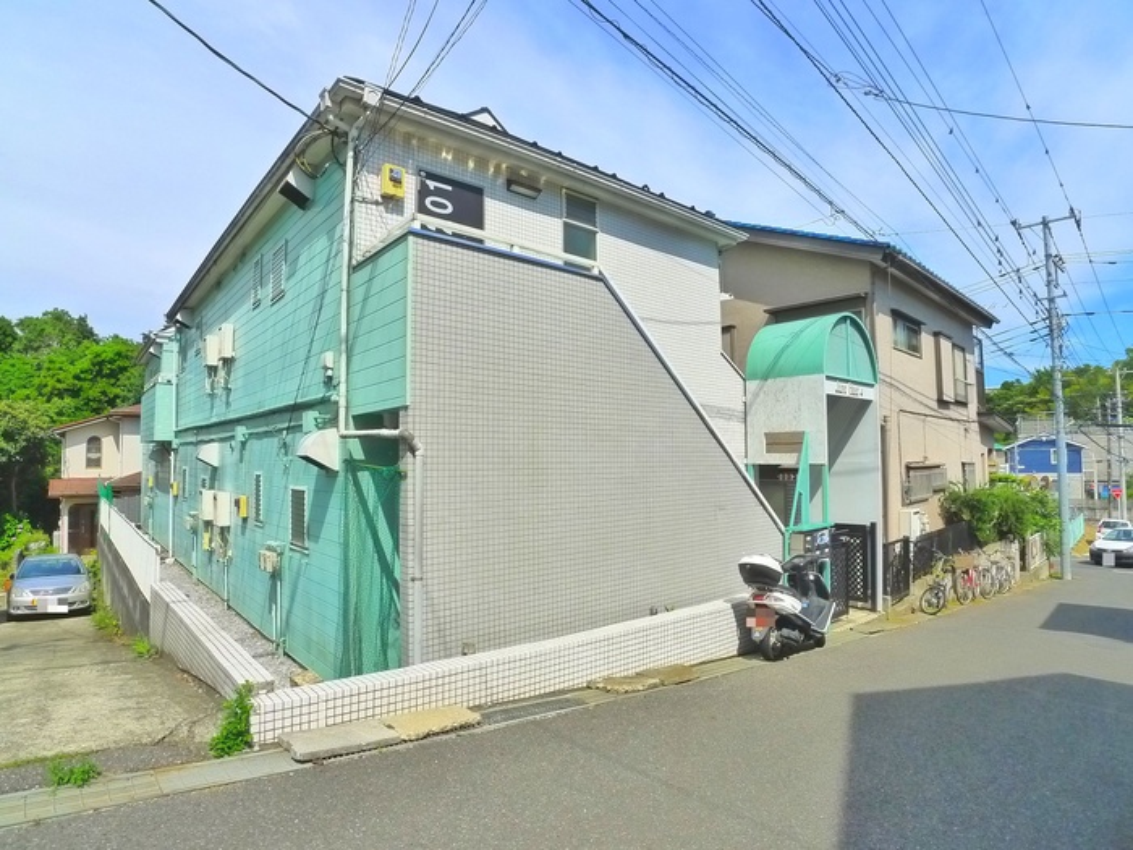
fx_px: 786
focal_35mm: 24
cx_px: 566
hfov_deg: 71.6
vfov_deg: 56.8
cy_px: 425
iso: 400
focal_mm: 5.1
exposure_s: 1/800
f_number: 4.5
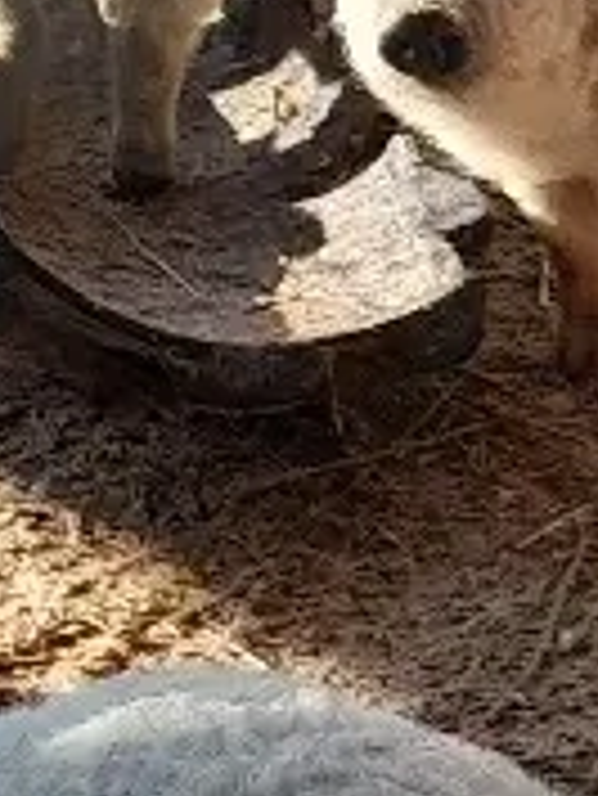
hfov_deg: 6.7
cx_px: 2136
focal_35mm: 188
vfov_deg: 10.5
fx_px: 4325
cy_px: 596
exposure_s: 1/250
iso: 20
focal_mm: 4.6
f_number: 2
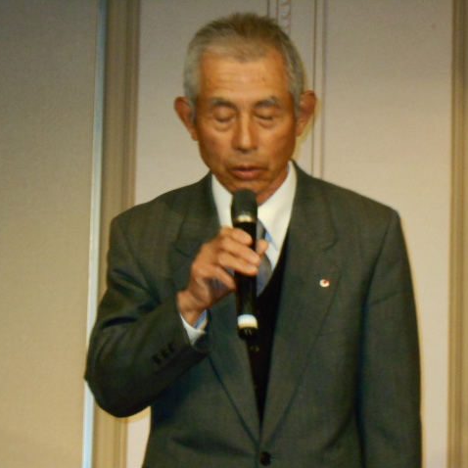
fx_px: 2356
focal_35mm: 154
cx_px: 259
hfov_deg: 11.3
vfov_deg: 11.3
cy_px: 234
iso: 720
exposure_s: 1/60
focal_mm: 23
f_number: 6.5
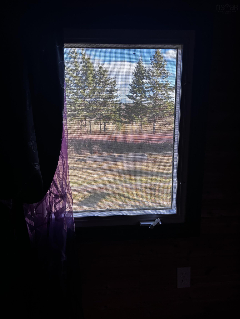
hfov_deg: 53.1
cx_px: 120
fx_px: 240
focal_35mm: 26
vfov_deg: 67.3
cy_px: 160
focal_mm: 5.96
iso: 40
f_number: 1.6
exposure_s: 1/246
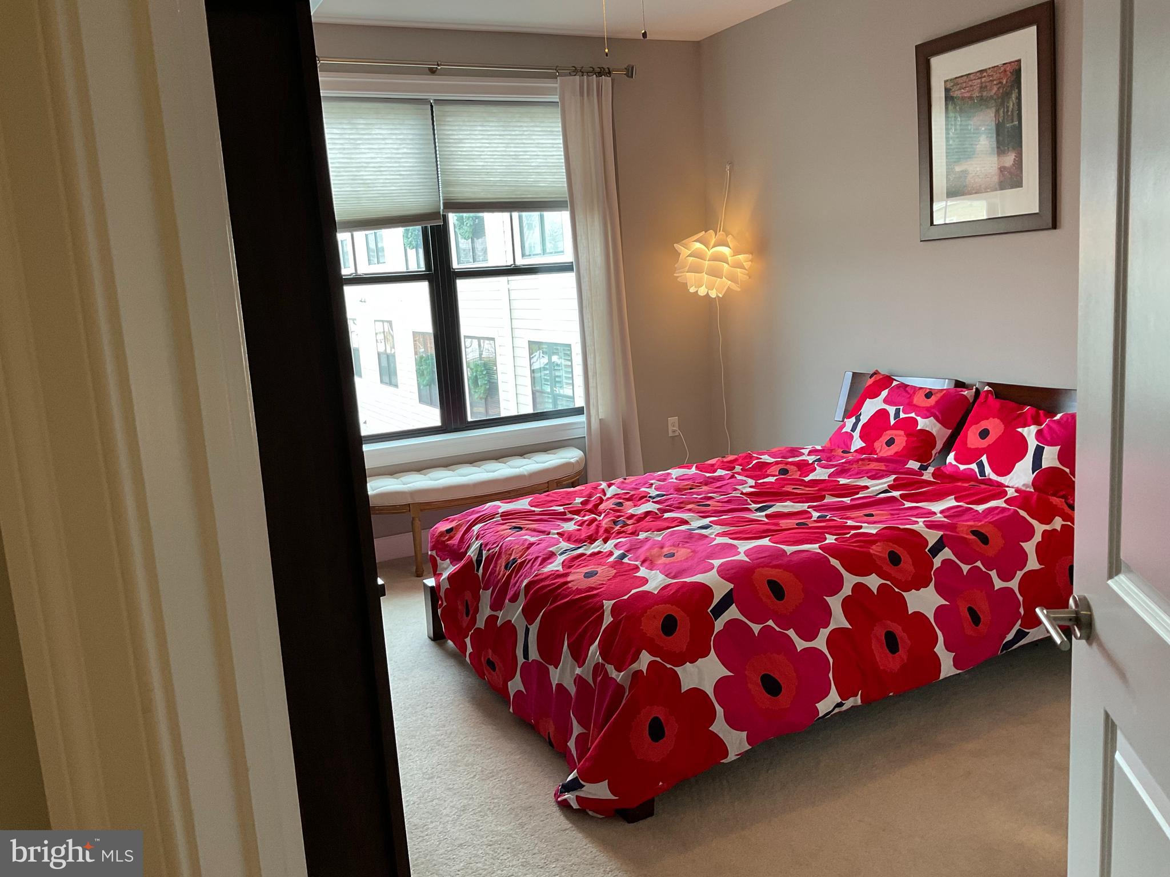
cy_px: 438
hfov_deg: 61.7
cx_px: 585
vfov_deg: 48.2
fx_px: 980
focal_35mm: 29
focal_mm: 3
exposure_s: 1/60
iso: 64
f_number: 1.8
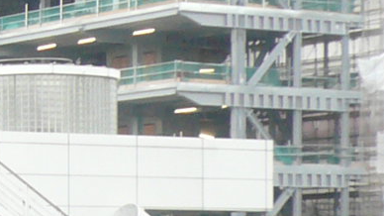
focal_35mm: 202
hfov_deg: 10.0
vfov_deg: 5.9
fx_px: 2056
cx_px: -345
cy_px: 417
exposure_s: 1/80
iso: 100
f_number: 2.9
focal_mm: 4.9
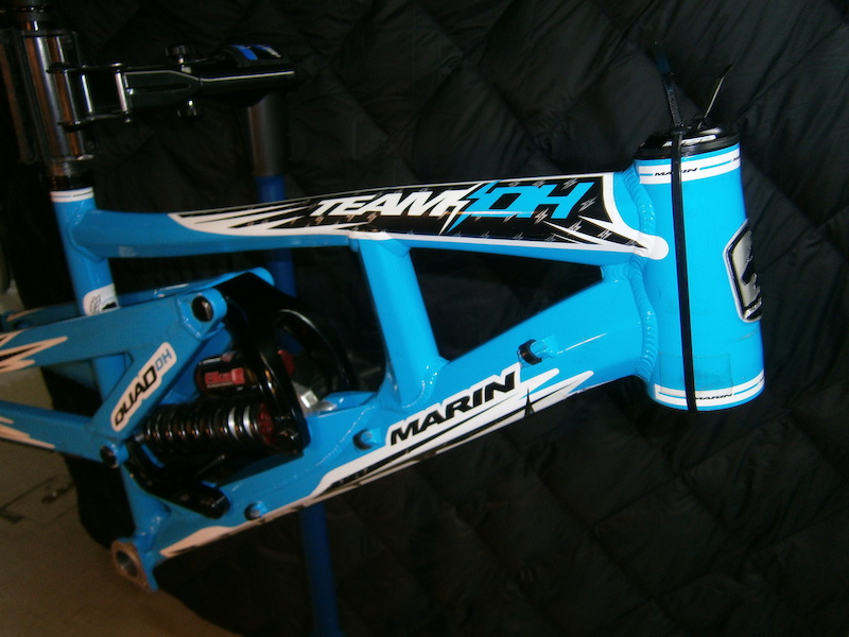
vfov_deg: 53.1
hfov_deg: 67.3
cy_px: 318
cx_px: 424
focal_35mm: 26
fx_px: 638
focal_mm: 4.7
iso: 125
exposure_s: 1/30
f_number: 2.8
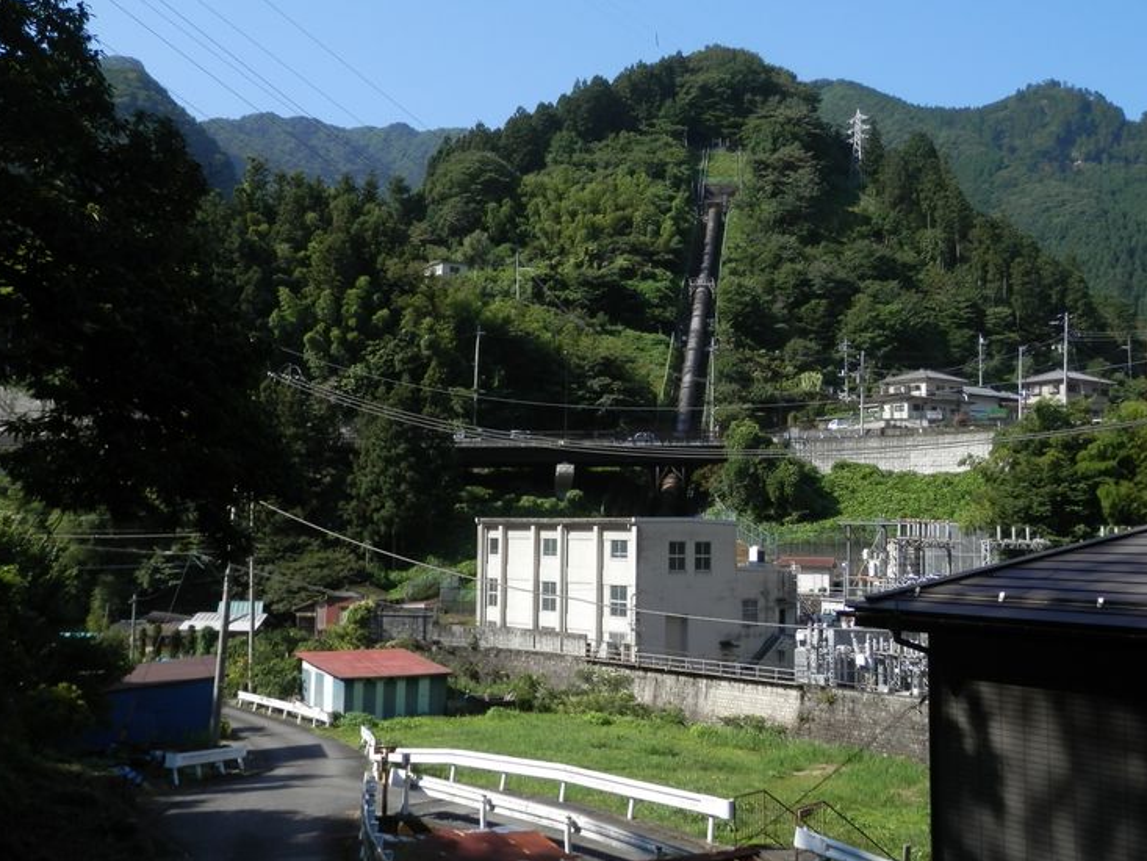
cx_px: 584
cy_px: 407
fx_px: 1193
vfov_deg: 39.7
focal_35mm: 36
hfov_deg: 51.3
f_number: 3.4
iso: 80
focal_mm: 6
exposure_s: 1/640
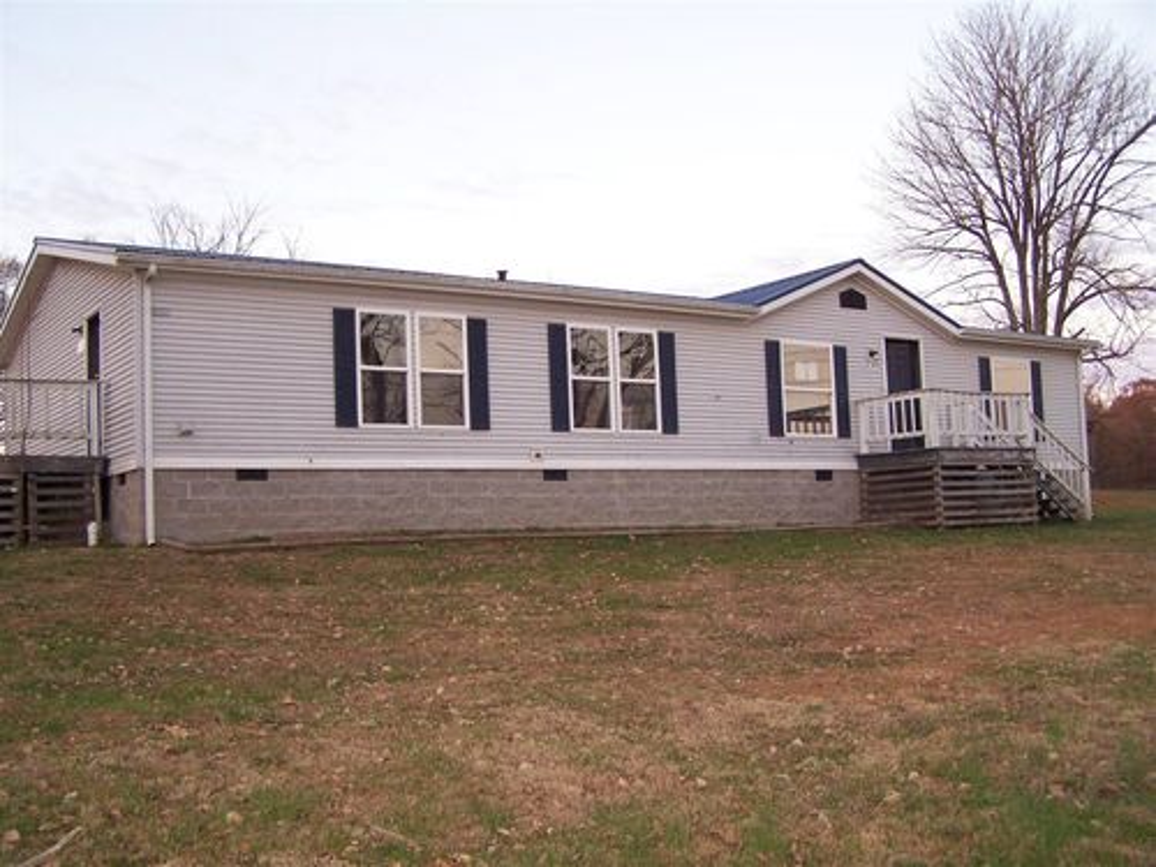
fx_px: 1269
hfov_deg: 49.0
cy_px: 434
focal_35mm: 38
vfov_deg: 37.7
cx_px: 578
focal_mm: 6.3
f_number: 2.8
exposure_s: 1/60
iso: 140
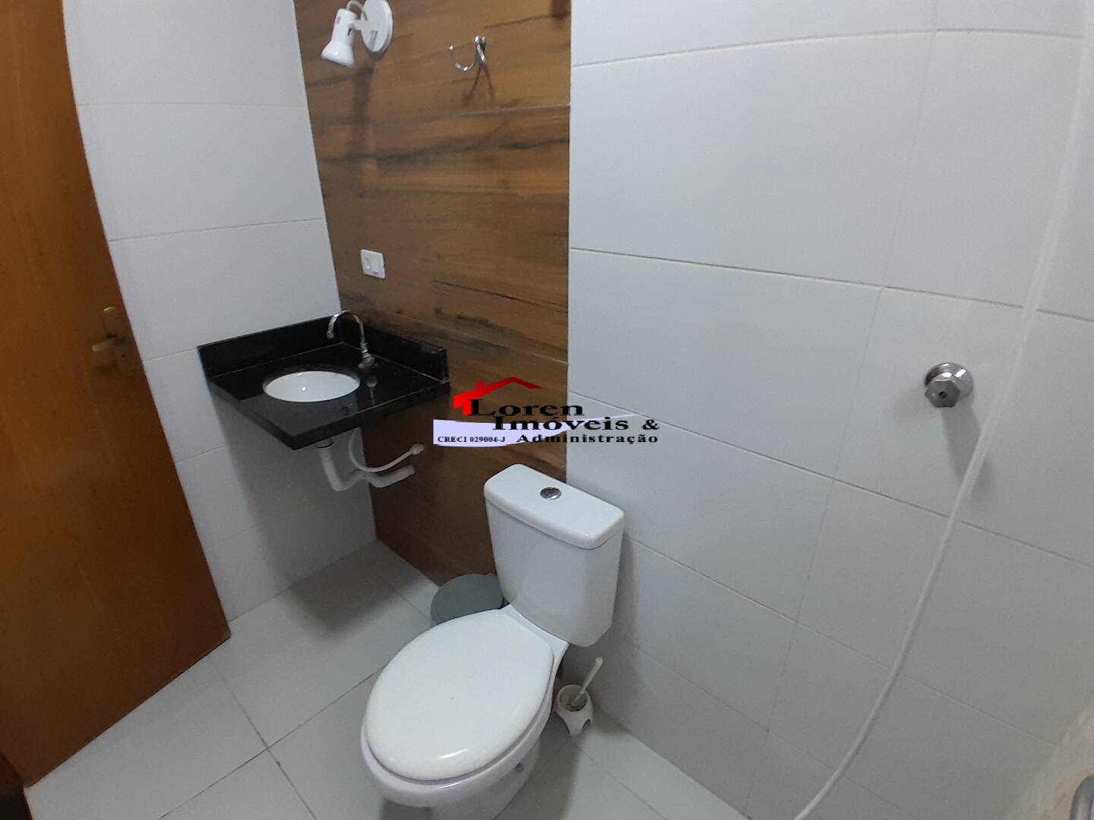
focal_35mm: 17
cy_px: 410
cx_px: 547
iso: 160
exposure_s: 1/30
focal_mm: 1.46
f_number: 2.2
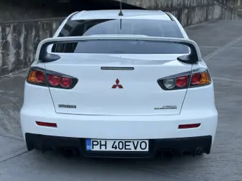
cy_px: 88
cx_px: 118
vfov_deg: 29.1
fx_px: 349
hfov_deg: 38.2
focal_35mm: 50
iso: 80
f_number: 1.78
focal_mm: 6.76
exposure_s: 1/267
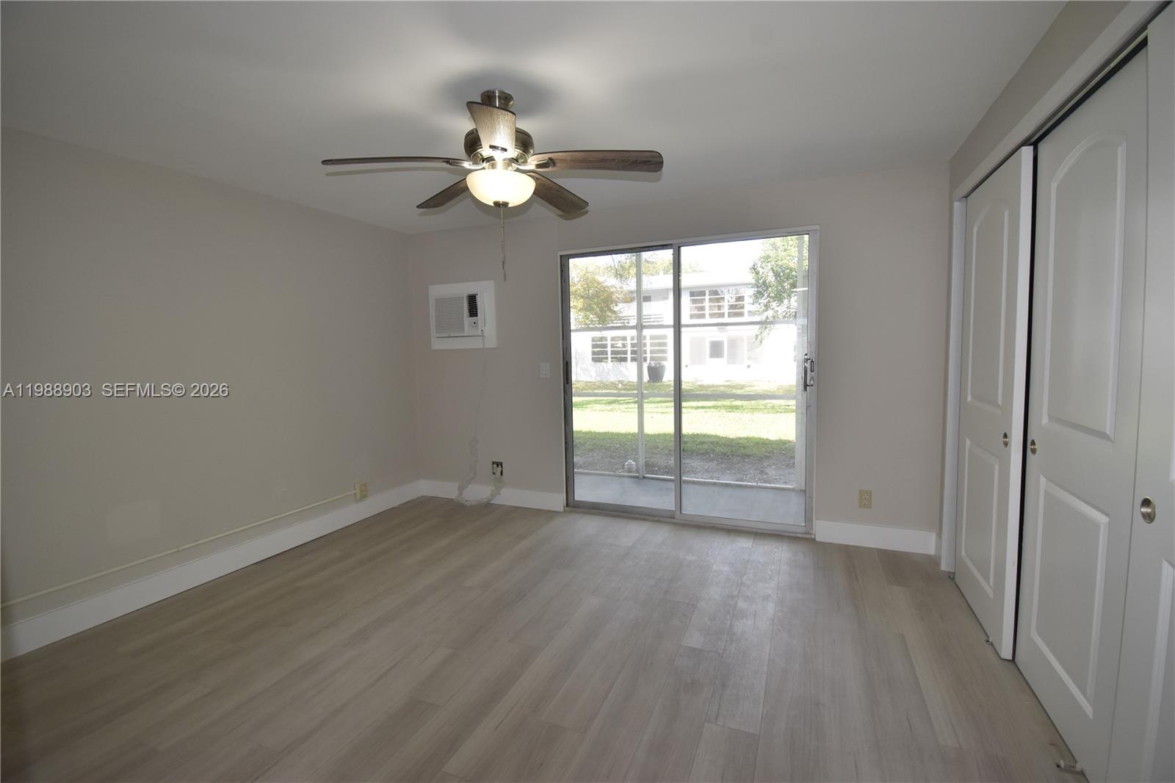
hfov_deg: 100.4
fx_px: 489
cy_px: 392
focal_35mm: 15
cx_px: 588
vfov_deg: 77.3
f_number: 5.6
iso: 560
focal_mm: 10
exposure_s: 1/160
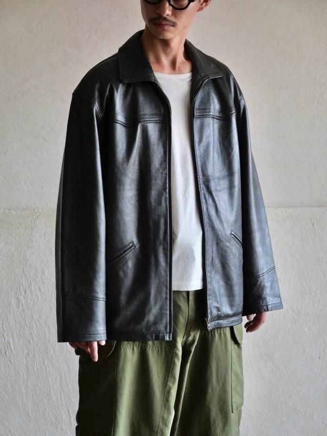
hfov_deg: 15.4
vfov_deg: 20.4
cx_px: 164
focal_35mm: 96
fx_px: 1209
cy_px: 218
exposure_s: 1/125
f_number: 3.9
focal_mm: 48
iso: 1000
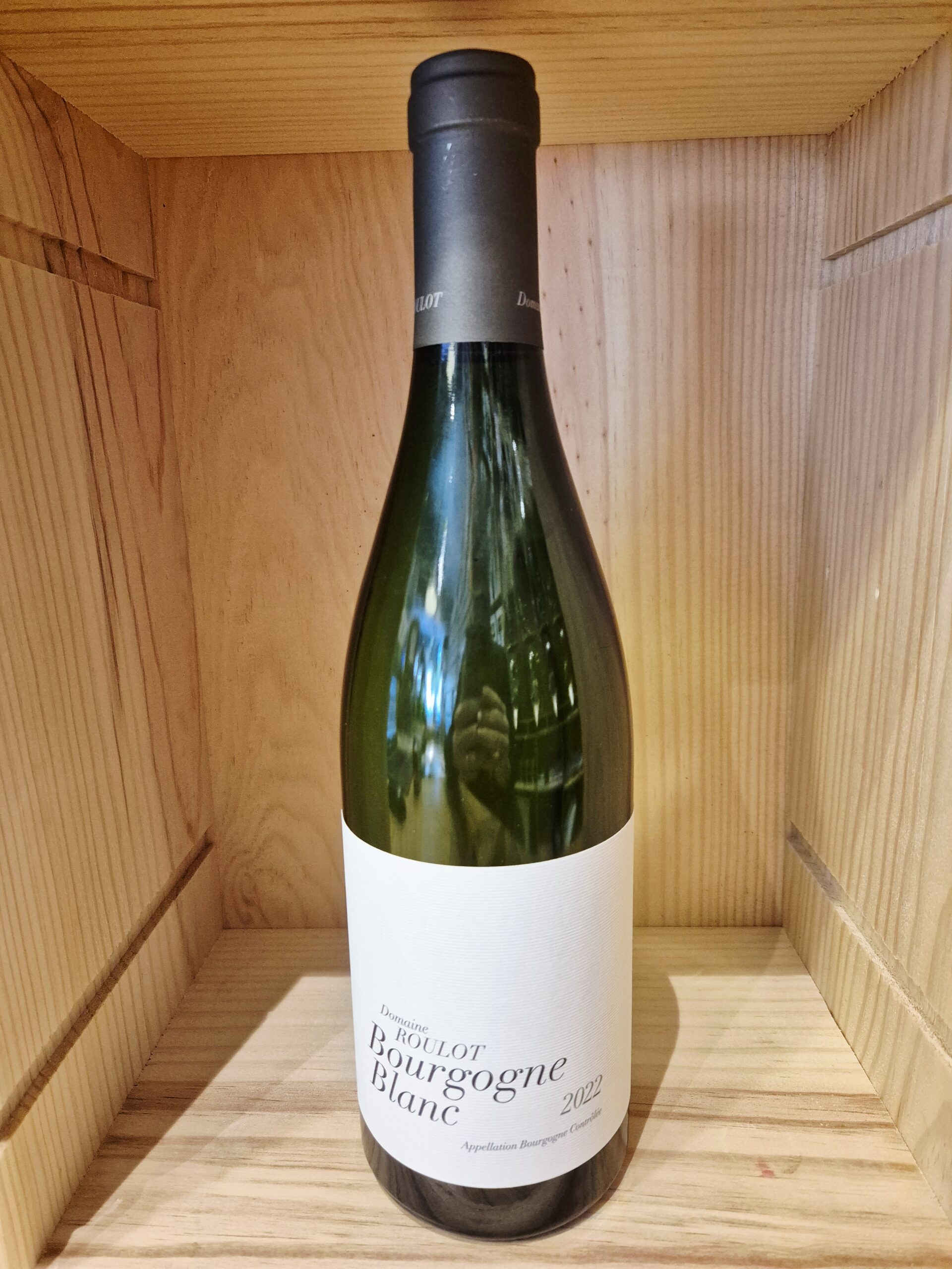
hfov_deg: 58.9
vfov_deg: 73.9
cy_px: 634
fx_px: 843
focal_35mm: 23
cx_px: 476
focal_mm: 5.4
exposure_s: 1/100
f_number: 1.8
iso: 1250
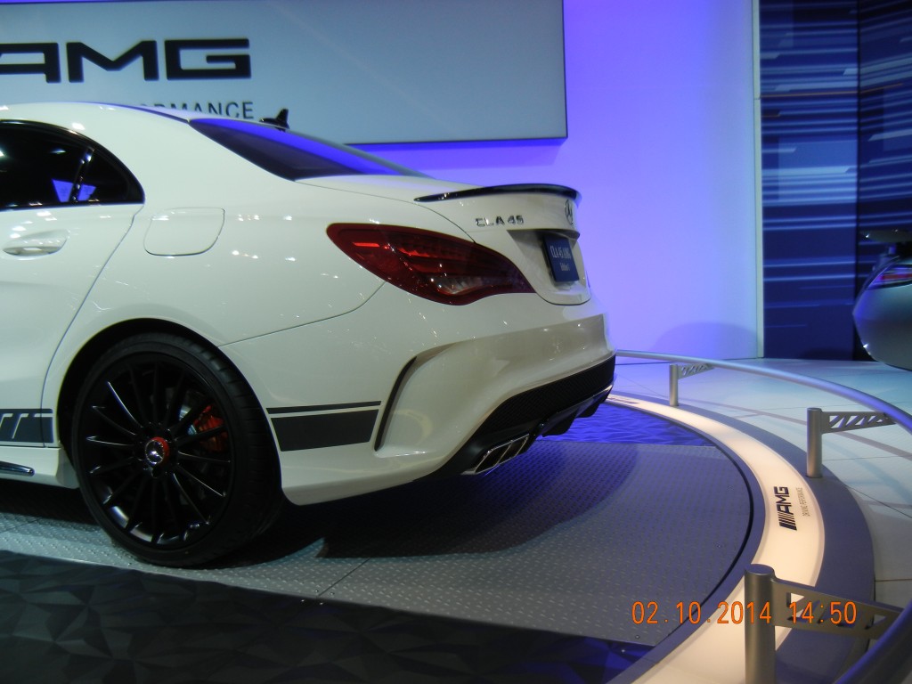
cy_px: 342
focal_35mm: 30
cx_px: 456
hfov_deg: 60.0
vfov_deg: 46.8
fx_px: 790
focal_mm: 5.4
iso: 160
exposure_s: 1/62
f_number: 3.5
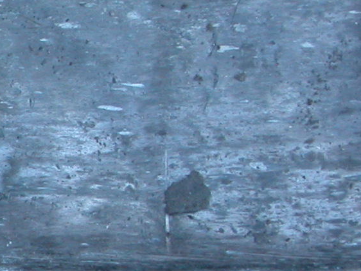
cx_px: -397
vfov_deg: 5.6
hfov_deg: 7.2
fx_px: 2754
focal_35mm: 264
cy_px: 355
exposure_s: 1/294
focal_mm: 14.7
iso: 100
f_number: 3.1
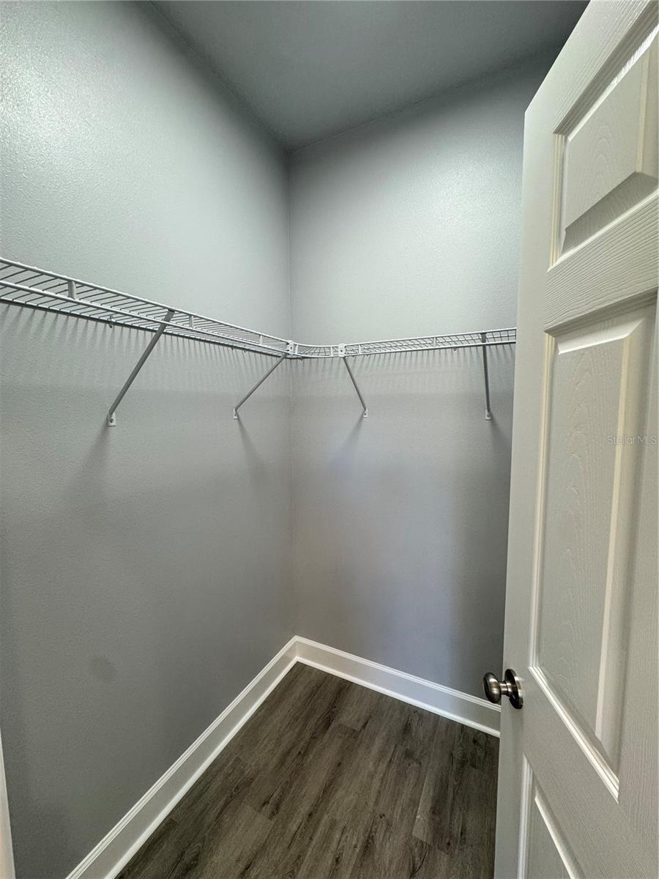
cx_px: 330
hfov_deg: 85.7
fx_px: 355
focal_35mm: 14
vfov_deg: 102.1
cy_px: 440
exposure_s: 1/120
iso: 200
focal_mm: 2.22
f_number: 2.2
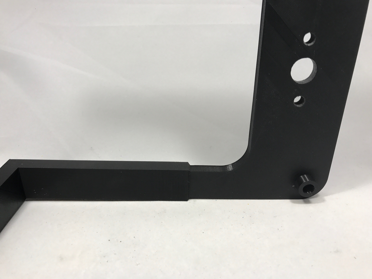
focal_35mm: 28
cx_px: 186
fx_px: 301
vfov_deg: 49.7
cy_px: 140
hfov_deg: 63.4
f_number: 1.8
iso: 40
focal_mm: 3.99
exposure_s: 1/120
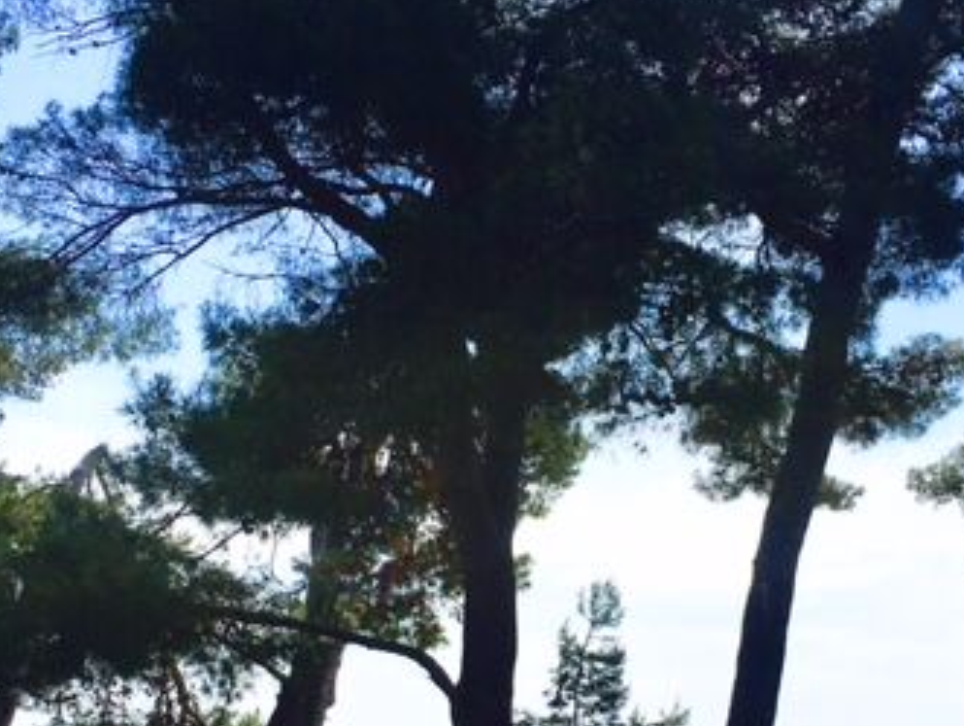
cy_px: 539
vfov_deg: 25.8
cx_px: 495
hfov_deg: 34.3
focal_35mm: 56
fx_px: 1561
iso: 25
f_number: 2.2
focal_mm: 4.15
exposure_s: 1/2481
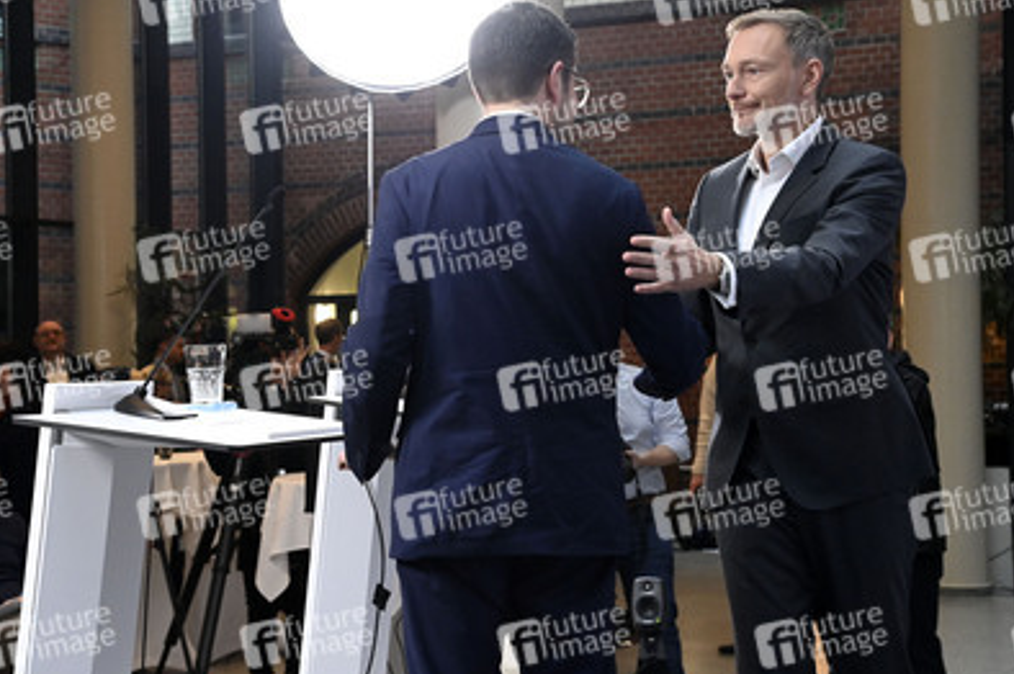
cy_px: 316
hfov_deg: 28.5
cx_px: 495
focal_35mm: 71
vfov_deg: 19.2
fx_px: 1998
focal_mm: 62
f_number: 5.6
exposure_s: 1/400
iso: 8000
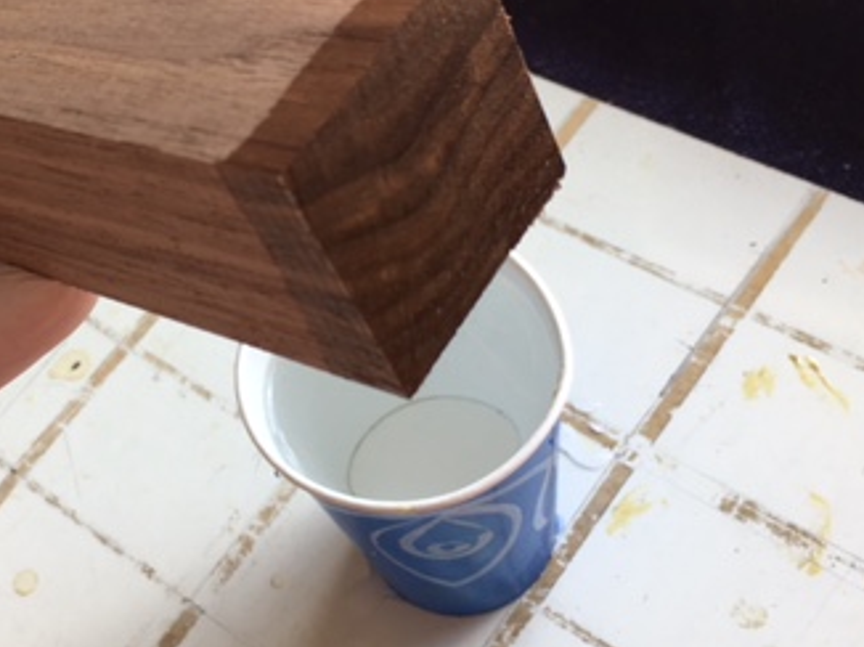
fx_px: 1422
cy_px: 228
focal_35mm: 57
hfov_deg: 33.1
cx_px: 207
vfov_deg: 25.5
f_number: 2.2
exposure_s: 1/120
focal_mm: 4.15
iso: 25
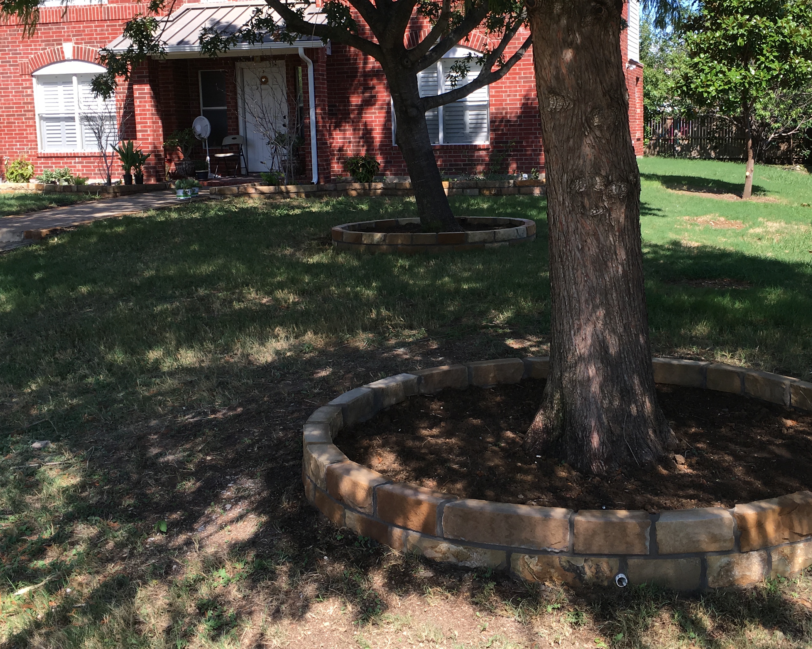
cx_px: 463
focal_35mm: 43
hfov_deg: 42.8
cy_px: 275
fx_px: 1033
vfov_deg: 34.8
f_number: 2.2
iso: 25
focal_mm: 4.15
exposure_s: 1/513
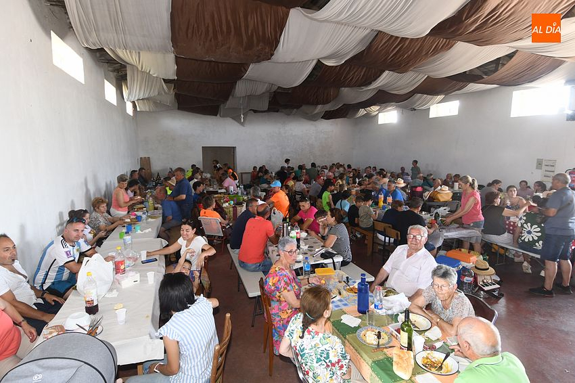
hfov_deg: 90.0
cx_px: 288
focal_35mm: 18
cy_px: 192
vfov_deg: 67.3
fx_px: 287
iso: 800
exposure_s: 1/30
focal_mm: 12
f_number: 6.3
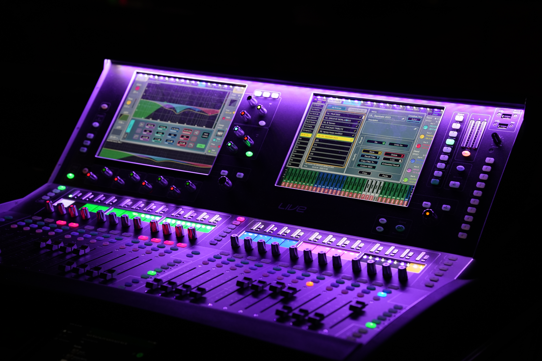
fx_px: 1280
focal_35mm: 85
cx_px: 271
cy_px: 180
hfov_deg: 23.9
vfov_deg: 16.1
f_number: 4
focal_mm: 85
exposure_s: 1/160
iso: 1600
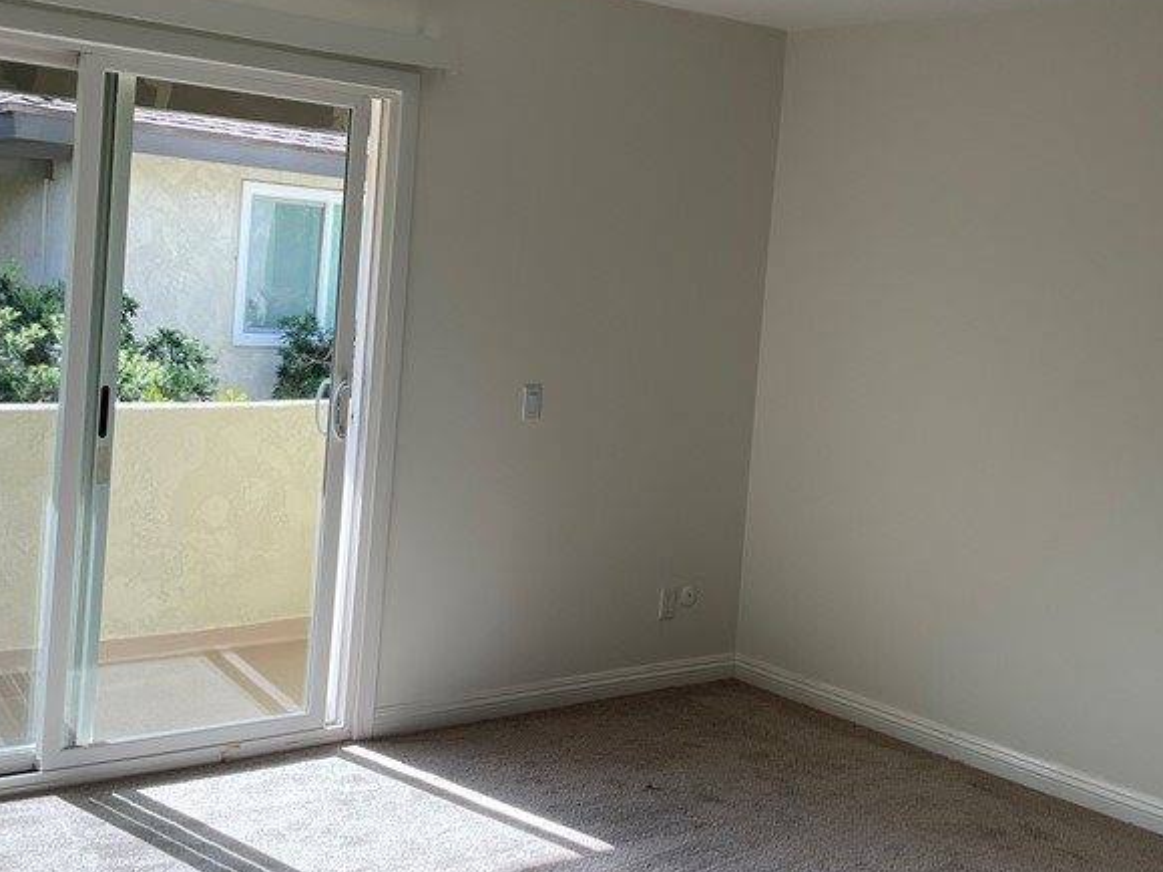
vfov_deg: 31.4
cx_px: 528
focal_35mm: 46
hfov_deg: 41.2
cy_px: 332
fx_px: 1545
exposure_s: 1/415
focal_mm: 4.2
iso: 32
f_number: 1.6
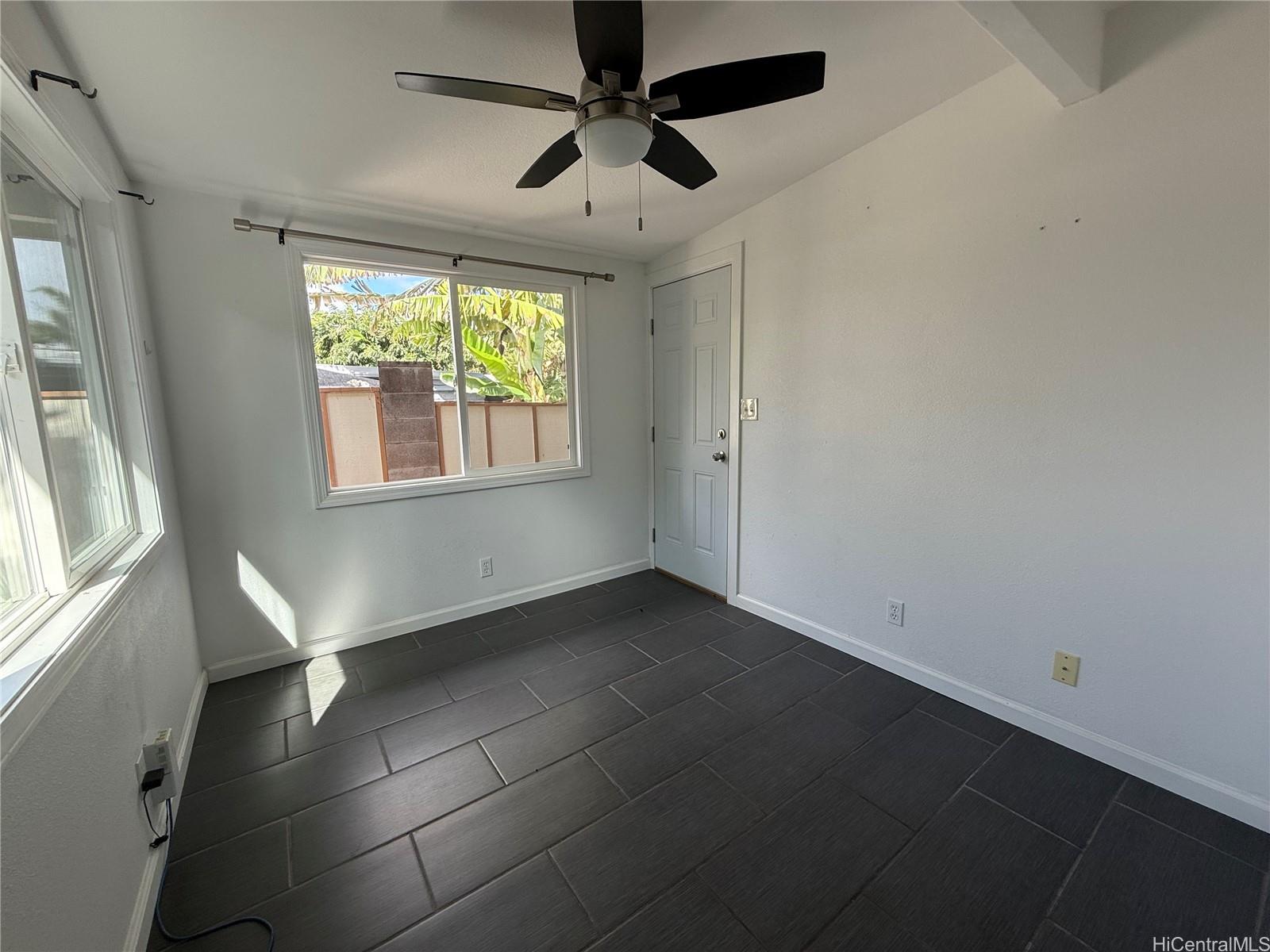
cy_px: 476
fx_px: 514
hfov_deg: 102.1
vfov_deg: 85.7
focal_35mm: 14
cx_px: 635
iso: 64
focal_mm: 2.22
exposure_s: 1/161
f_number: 2.2
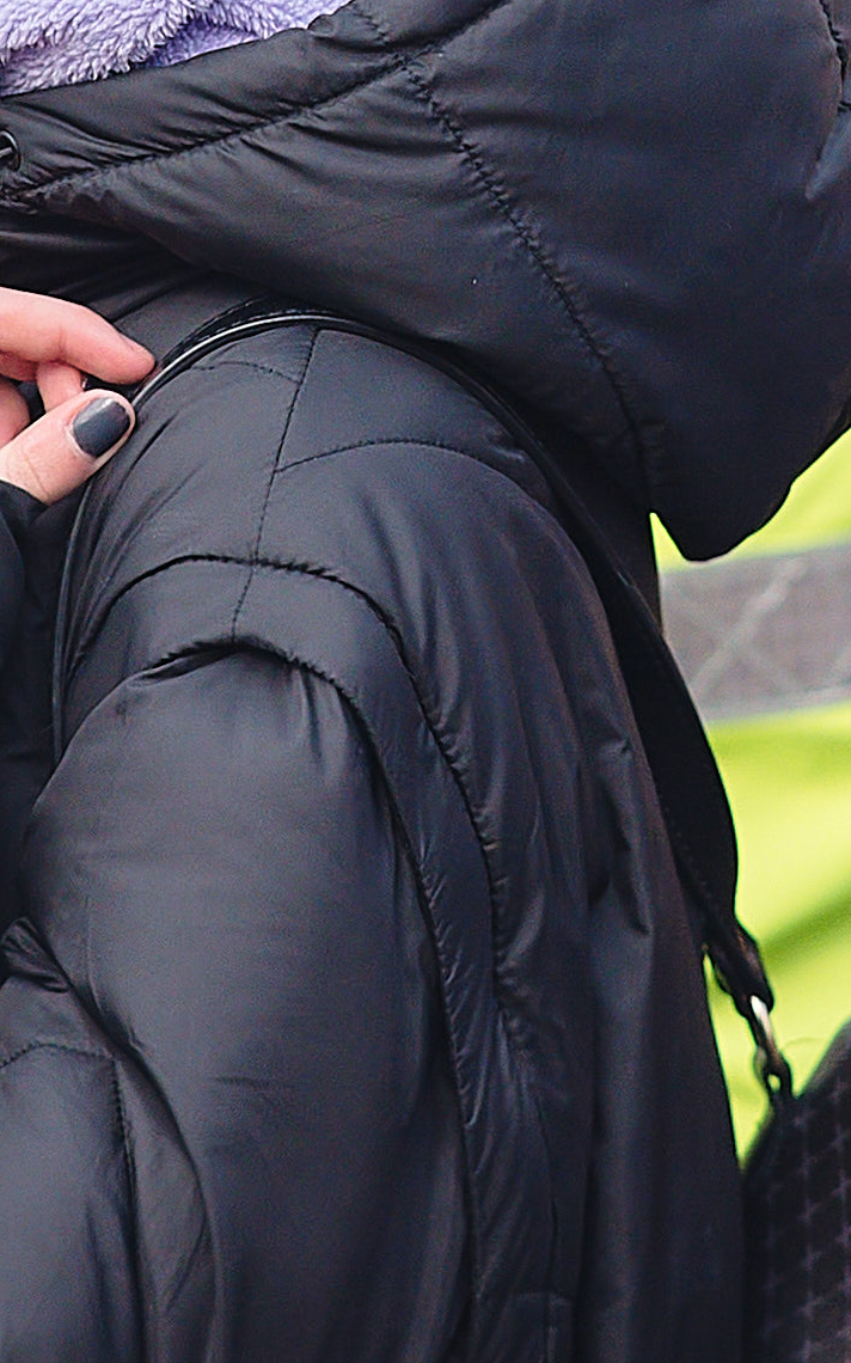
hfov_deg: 2.9
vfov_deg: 4.7
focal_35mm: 447
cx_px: 576
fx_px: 16596
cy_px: 143
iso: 800
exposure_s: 1/3200
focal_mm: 85
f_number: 2.8
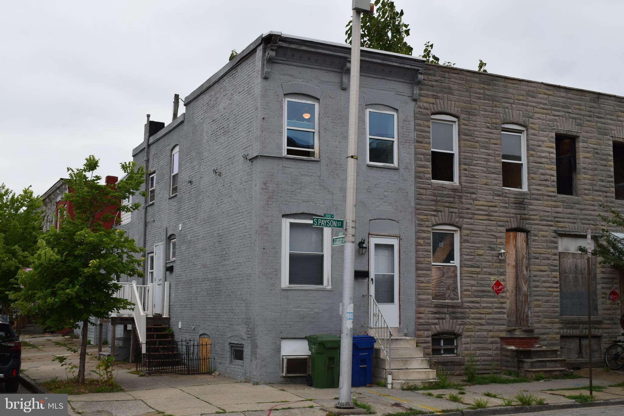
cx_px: 312
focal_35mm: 46
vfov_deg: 28.9
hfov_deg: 42.3
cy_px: 208
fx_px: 806
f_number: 10
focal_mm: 31
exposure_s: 1/200
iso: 400
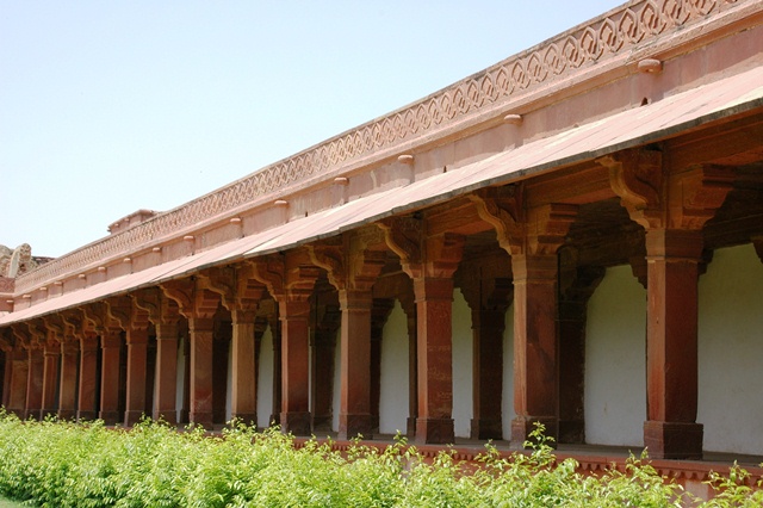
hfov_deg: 28.1
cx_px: 382
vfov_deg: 18.9
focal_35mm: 72
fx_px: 1525
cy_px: 254
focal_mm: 48
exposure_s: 1/200
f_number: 10
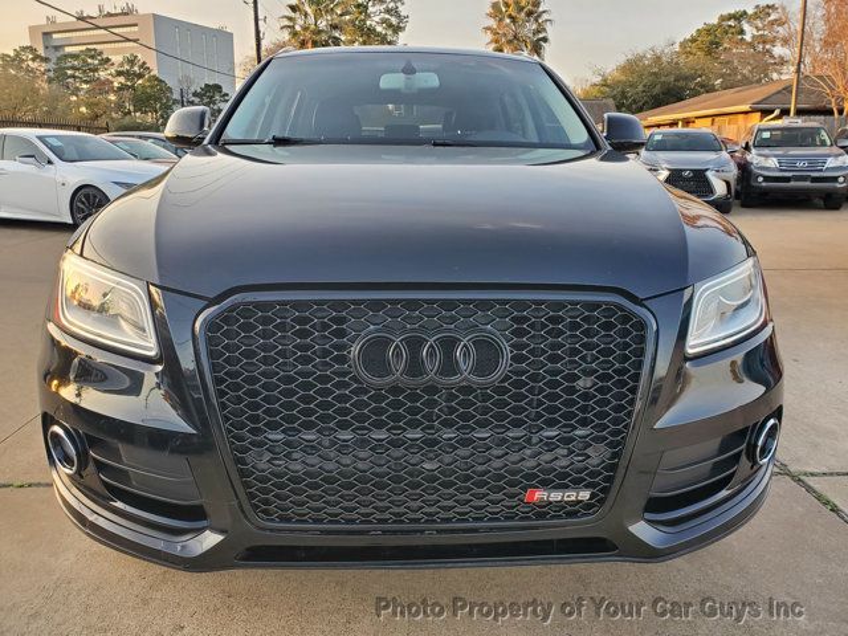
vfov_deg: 53.1
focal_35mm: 26
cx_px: 424
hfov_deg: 67.3
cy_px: 318
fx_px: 637
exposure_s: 1/101
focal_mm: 4.3
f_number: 2.4
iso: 80
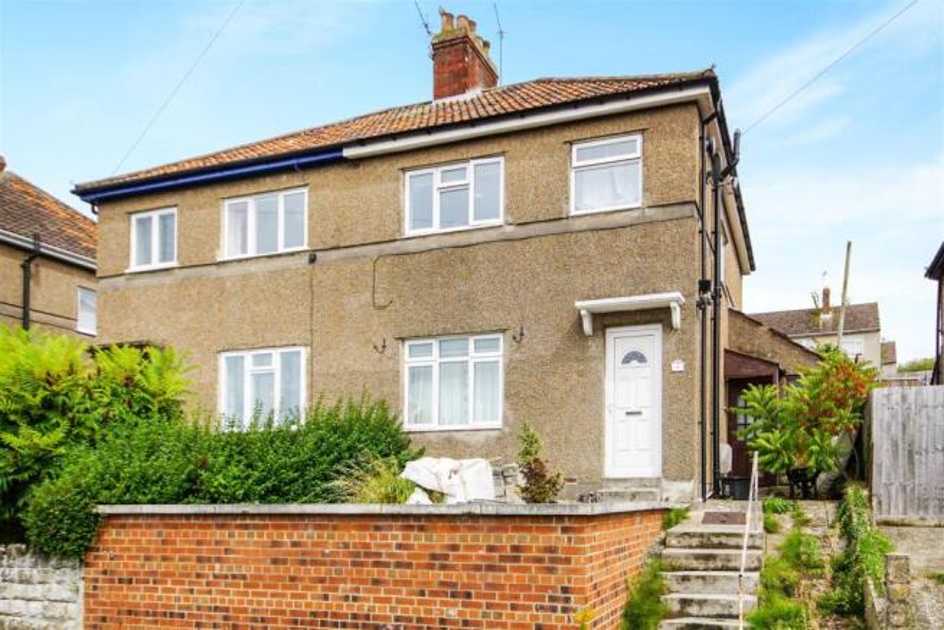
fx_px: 590
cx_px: 472
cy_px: 315
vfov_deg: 56.2
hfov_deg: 77.3
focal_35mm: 22
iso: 100
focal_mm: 15
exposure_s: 1/125
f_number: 10
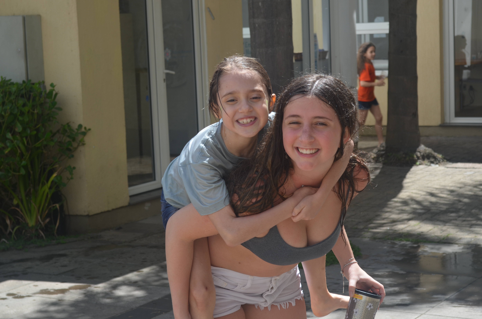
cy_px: 160
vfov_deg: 16.5
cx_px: 241
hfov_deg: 24.7
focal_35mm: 82
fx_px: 1102
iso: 180
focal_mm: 55
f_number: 8
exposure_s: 1/250
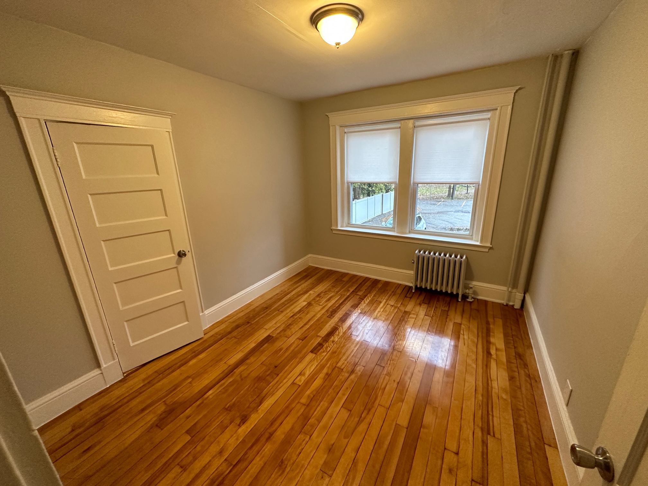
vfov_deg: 85.7
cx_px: 324
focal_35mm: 14
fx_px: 262
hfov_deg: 102.1
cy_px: 243
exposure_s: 1/98
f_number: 2.2
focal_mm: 2.22
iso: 320
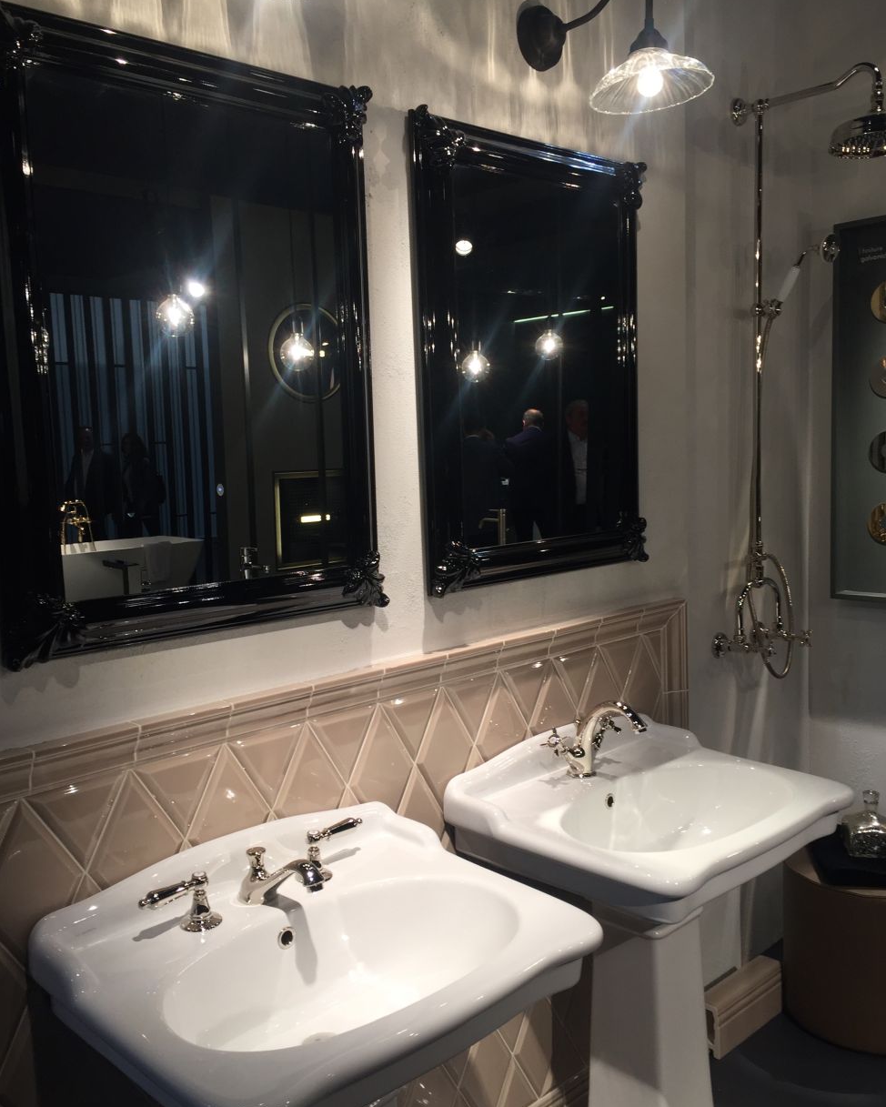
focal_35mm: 31
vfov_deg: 57.2
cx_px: 438
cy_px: 566
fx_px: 1016
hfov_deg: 47.1
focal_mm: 4.15
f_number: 2.2
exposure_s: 1/50
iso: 32
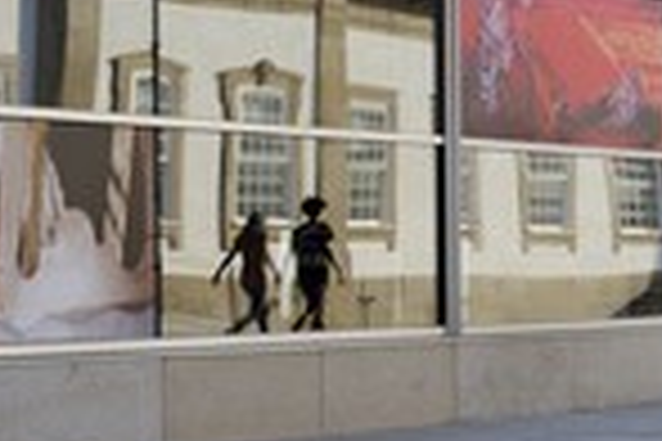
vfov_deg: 14.1
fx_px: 1784
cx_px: -144
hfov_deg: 19.7
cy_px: 266
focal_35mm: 97
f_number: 6.3
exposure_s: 1/160
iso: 200
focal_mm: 34
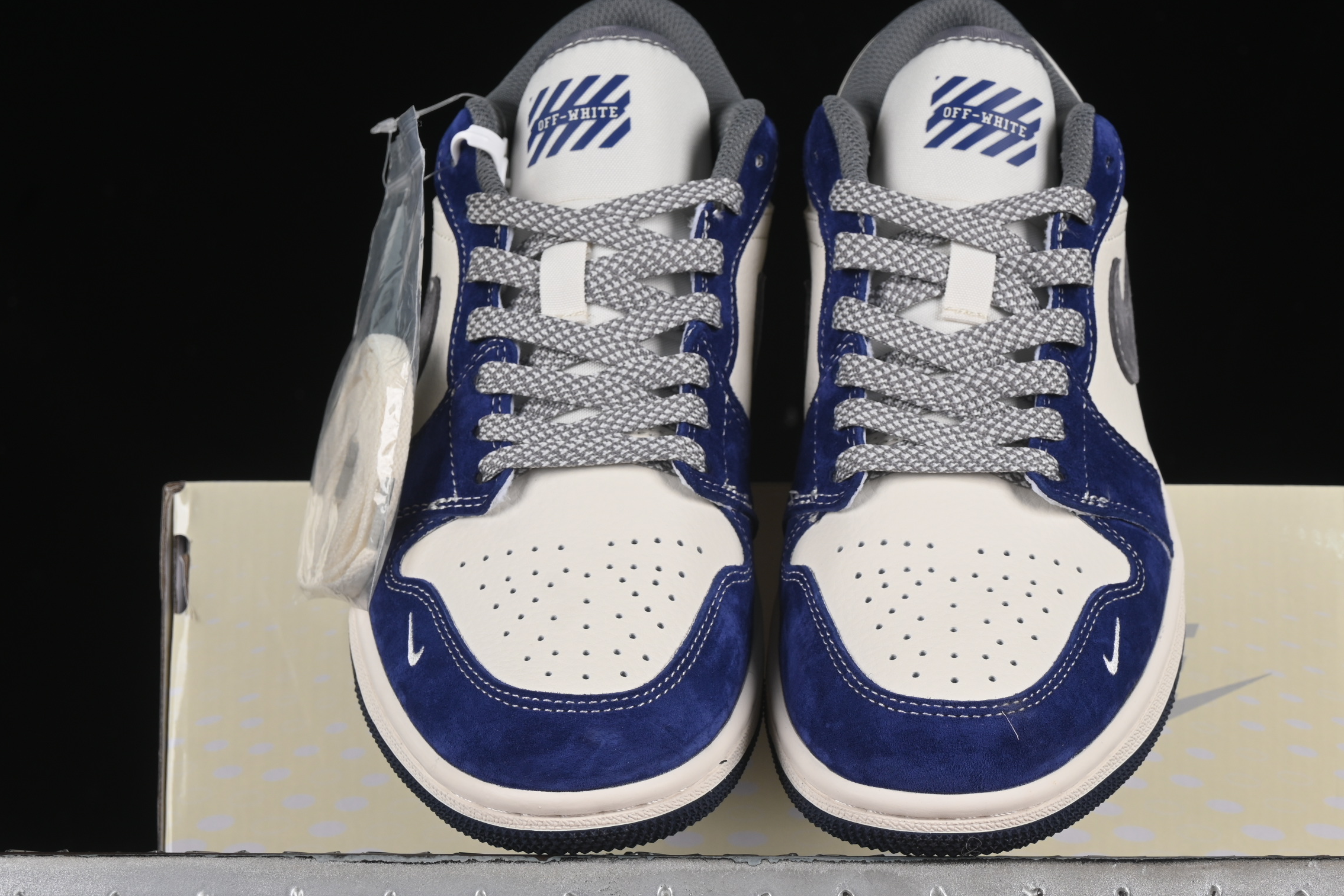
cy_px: 515
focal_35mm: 92
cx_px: 757
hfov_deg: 22.1
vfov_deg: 14.9
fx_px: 3434
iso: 160
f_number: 8
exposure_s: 1/80
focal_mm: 50
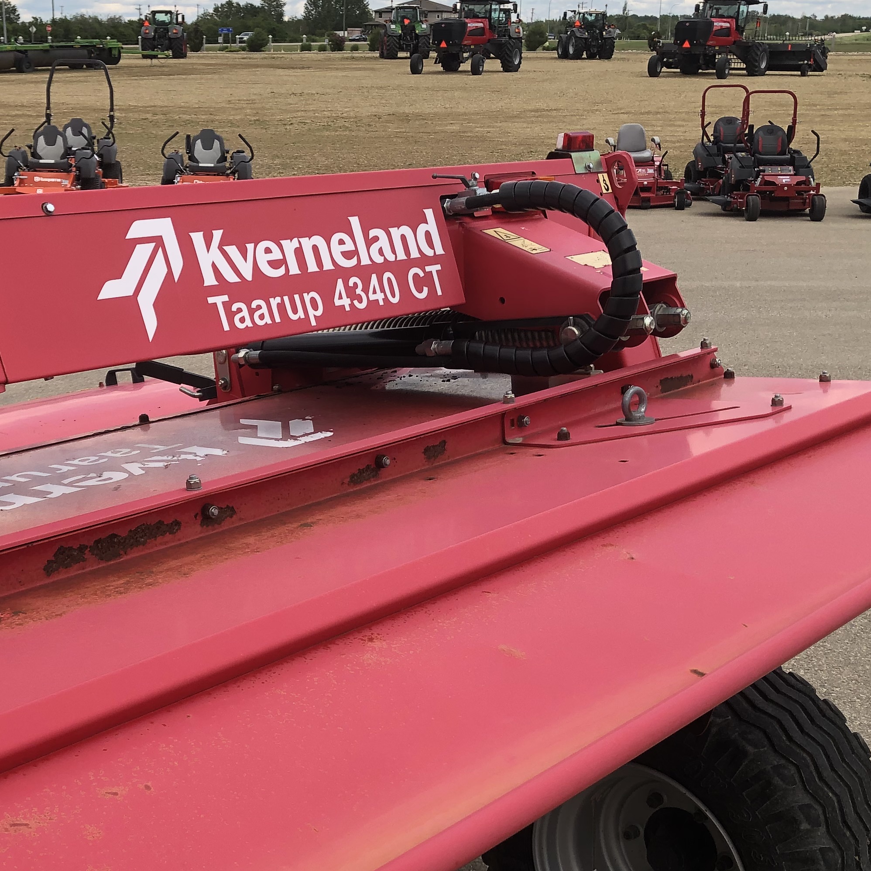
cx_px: 321
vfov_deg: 33.9
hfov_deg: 33.8
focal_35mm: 50
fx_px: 1423
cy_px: 535
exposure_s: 1/1116
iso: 20
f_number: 1.8
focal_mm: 3.99
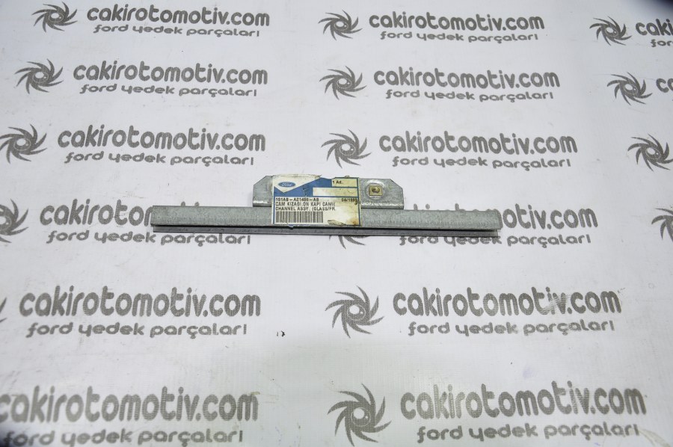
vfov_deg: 35.4
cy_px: 224
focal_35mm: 38
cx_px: 336
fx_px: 700
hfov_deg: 51.3
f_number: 5
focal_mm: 25
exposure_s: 1/40
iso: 200
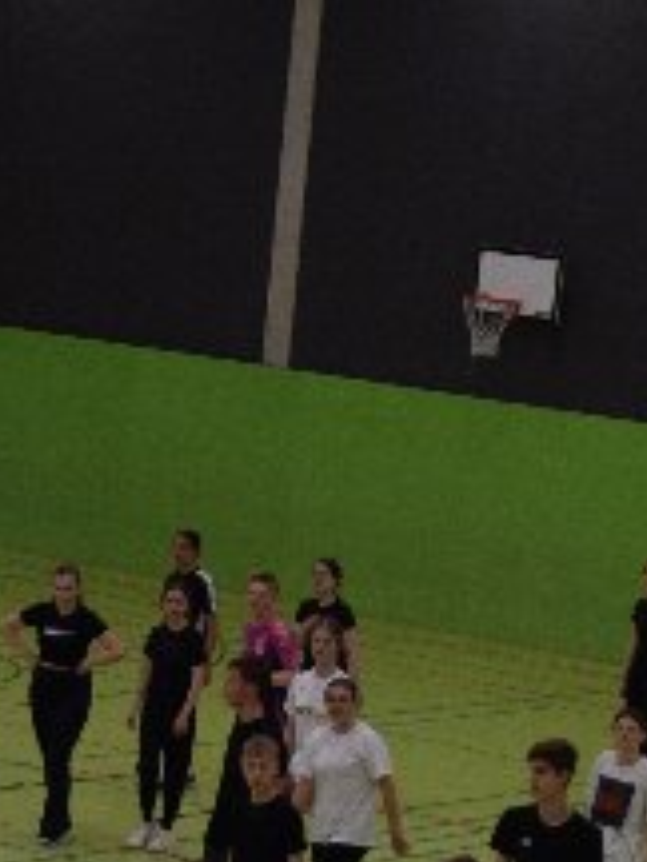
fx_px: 3987
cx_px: 455
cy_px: 1123
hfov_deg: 9.3
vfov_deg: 12.0
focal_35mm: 160
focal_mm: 24
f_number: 3
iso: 1250
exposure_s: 1/500
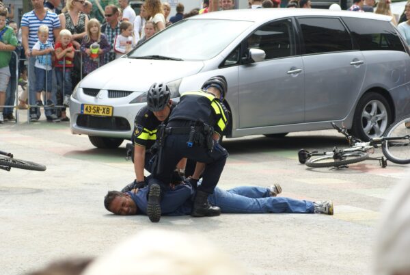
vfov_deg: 8.7
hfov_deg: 13.0
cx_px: 205
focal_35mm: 158
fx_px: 1796
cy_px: 138
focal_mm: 105
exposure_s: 1/200
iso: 100
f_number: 7.1
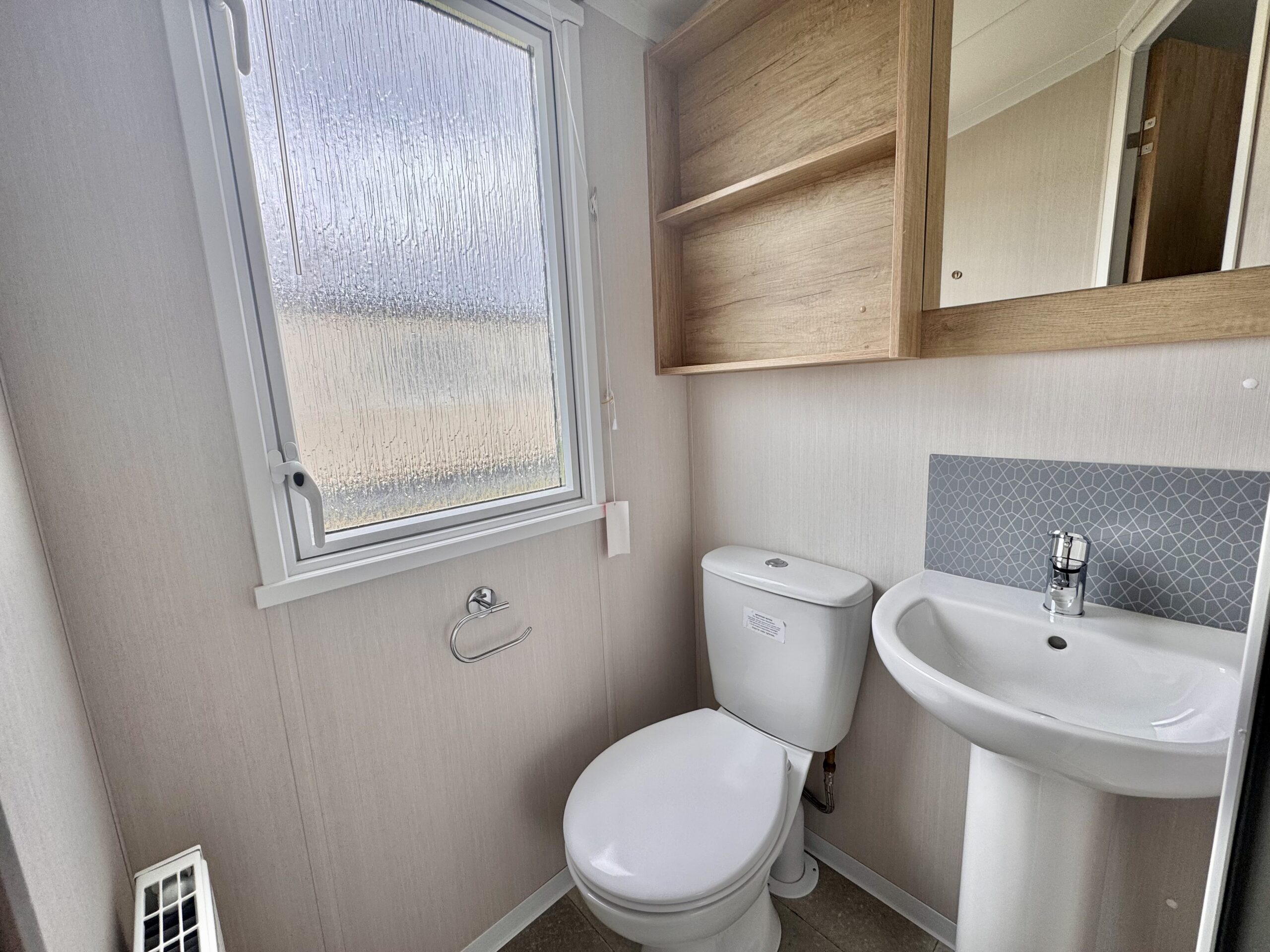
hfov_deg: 102.1
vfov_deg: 85.7
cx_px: 635
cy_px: 476
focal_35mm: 14
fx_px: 514
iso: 64
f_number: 2.2
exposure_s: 1/99
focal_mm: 2.22
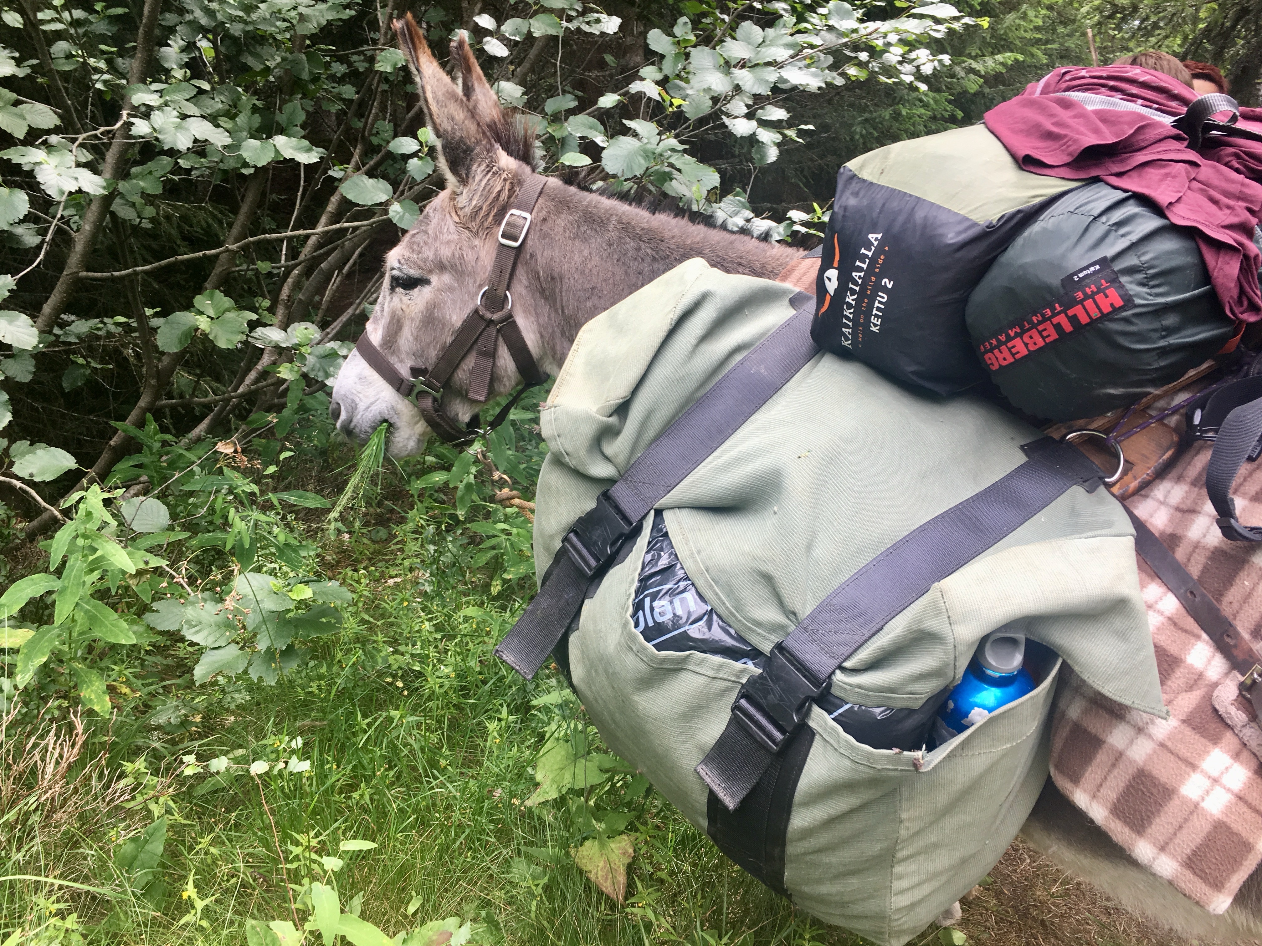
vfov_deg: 48.2
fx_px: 1057
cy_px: 473
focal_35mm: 29
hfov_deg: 61.7
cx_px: 631
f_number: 2.2
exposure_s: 1/100
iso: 25
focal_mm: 4.15
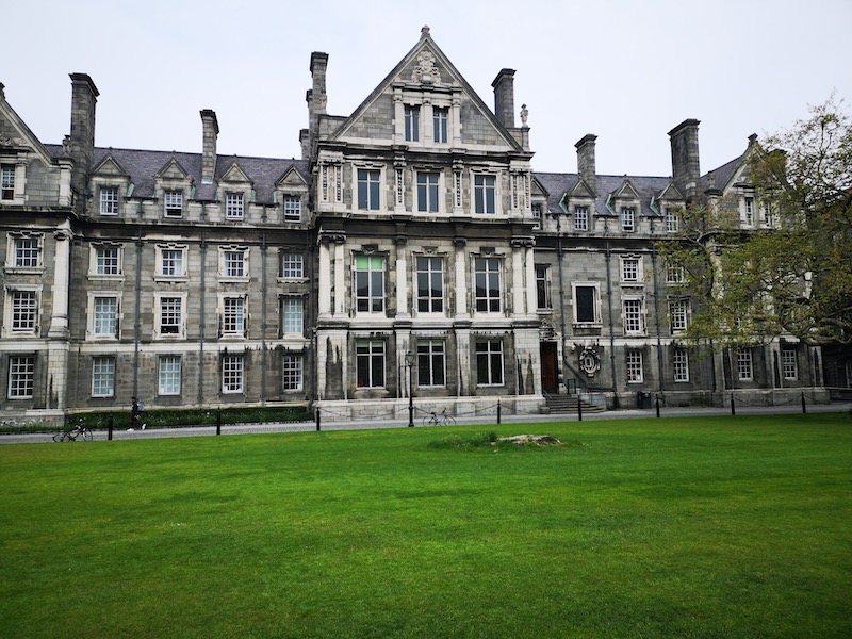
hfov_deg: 65.3
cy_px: 320
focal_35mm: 27
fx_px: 665
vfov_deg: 51.4
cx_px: 426
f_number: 1.8
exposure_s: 1/1195
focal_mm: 3.95
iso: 50
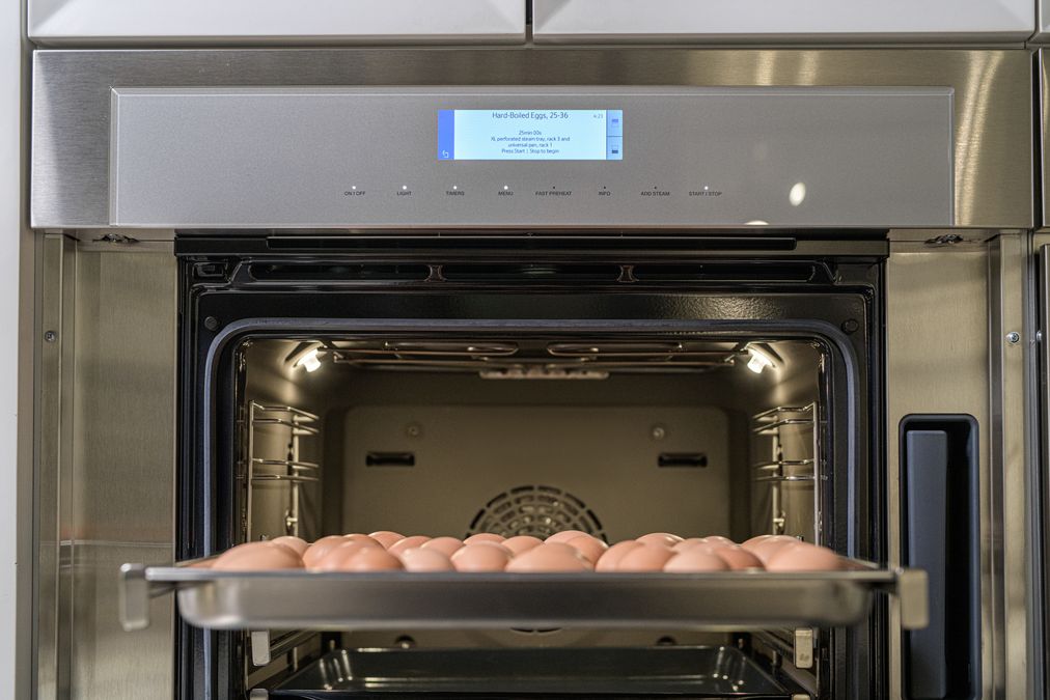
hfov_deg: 39.6
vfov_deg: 27.0
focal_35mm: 50
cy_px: 350
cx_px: 525
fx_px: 1458
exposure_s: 1/160
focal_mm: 50
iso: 1000
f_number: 4
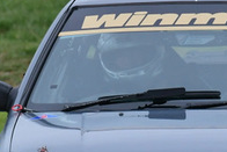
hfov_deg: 0.7
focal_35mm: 2943
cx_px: 57
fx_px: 18570
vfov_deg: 0.5
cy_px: 51
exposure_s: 1/640
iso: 800
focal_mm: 480
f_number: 11
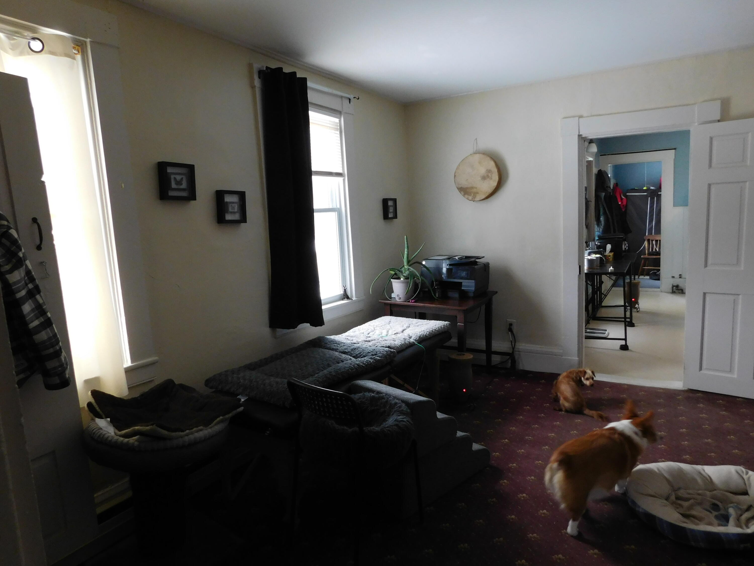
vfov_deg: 58.9
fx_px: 501
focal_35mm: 23
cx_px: 377
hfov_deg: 73.9
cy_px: 283
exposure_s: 1/30
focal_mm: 4
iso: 280
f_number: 3
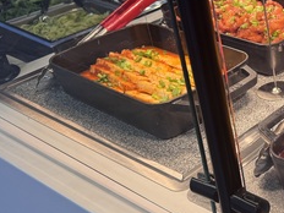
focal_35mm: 62
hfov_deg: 26.9
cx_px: 357
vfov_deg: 23.6
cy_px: 100
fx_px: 509
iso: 64
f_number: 1.78
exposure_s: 1/120
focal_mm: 6.76
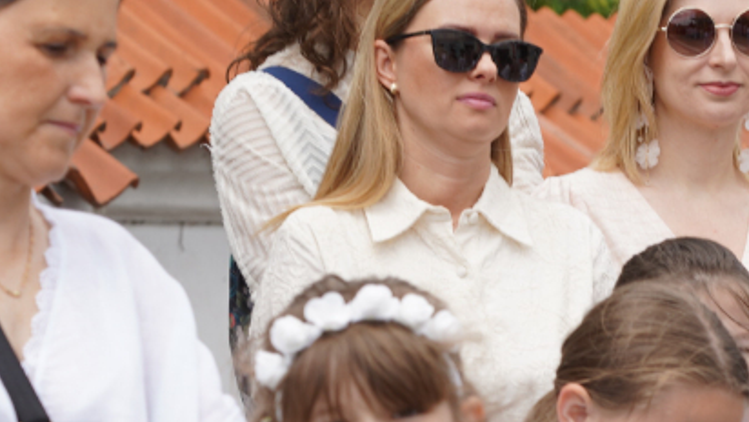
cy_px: 428
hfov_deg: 6.2
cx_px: 982
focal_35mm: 347
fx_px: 6893
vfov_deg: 3.5
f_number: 6.3
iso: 100
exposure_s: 1/160
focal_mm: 105
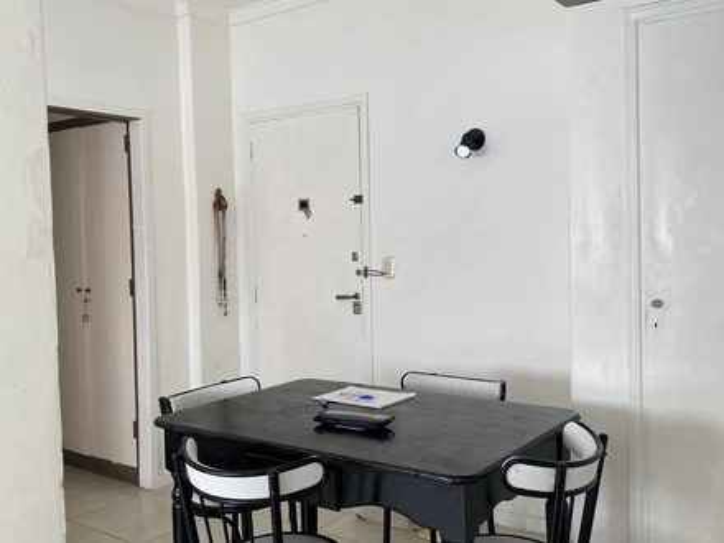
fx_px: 544
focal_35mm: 26
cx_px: 362
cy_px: 272
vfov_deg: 53.1
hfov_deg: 67.3
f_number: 1.8
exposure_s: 1/79
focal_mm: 4.25
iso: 125
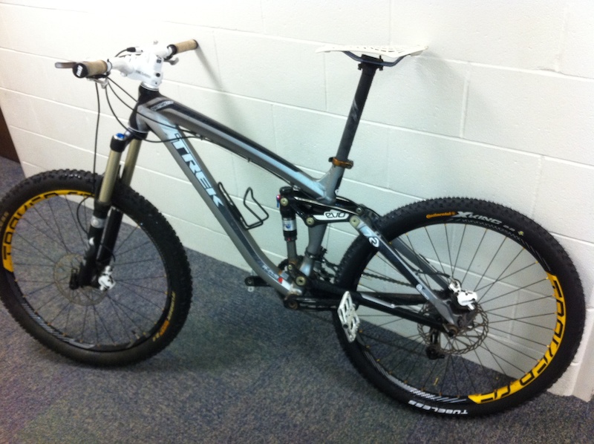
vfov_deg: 40.6
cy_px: 222
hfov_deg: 52.7
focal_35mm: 35
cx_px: 297
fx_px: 600
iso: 160
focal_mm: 3.85
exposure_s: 1/15
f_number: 2.8
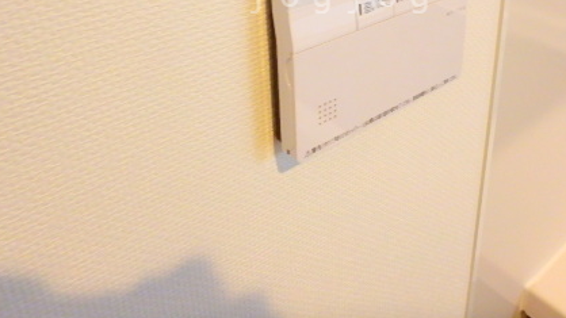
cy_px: -3
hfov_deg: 56.2
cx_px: 343
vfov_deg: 31.1
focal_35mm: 35
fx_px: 525
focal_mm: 3.7
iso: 500
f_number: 3.5
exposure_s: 1/30
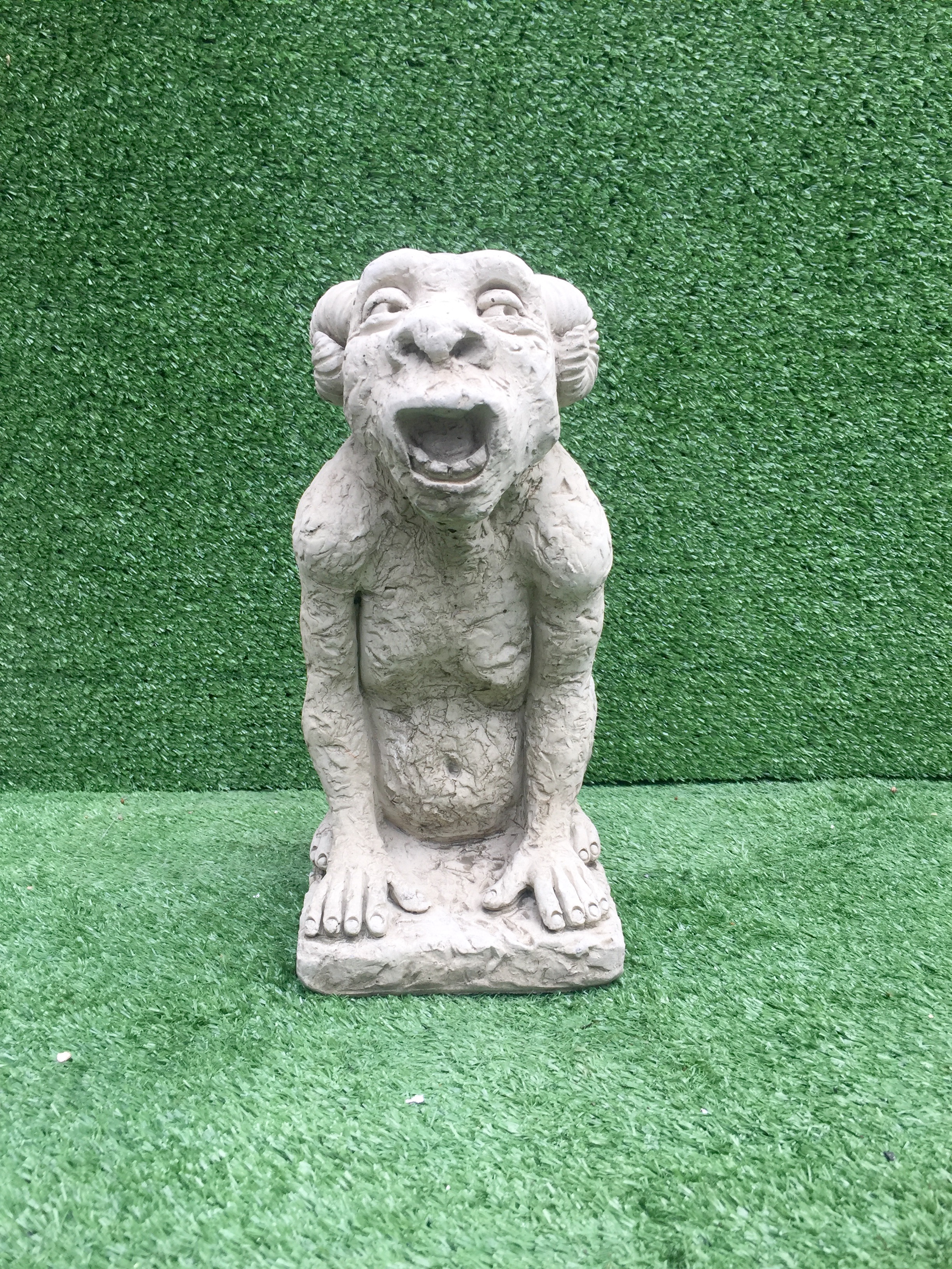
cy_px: 634
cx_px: 476
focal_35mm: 29
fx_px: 1063
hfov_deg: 48.2
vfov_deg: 61.7
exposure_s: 1/210
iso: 32
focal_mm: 4.15
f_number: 2.2
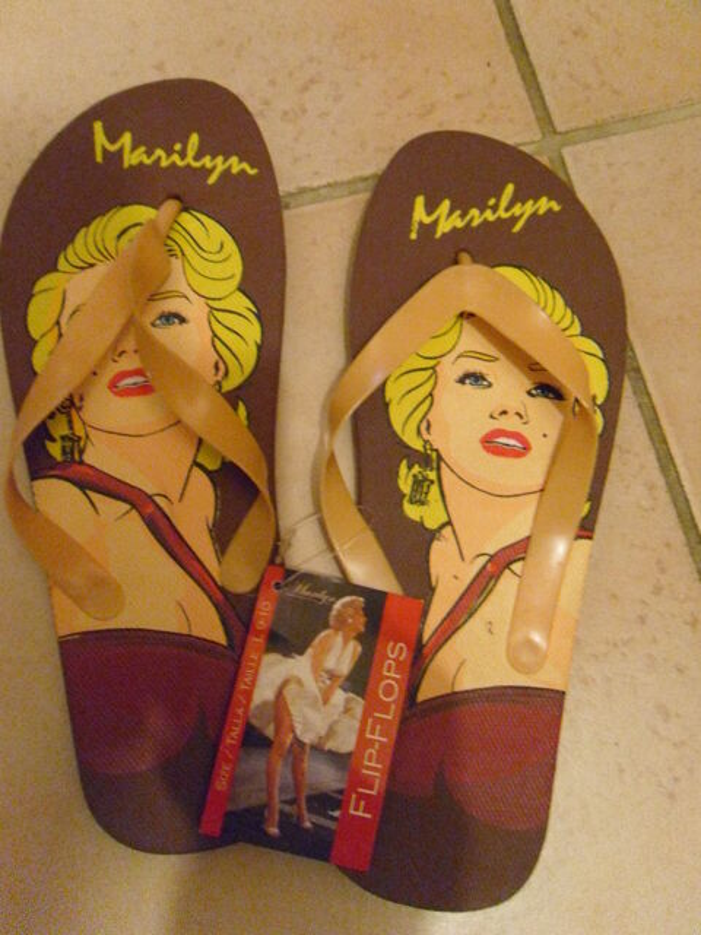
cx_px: 350
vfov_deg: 52.6
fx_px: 945
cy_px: 468
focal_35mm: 35
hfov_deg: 40.7
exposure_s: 1/8
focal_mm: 6.3
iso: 800
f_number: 3.5
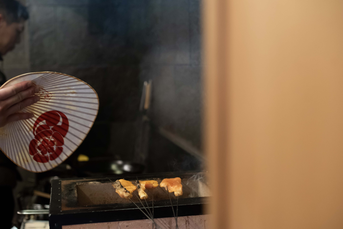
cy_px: 114
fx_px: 477
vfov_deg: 27.0
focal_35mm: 50
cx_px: 172
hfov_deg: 39.6
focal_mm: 50
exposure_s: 1/400
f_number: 3.2
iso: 4000
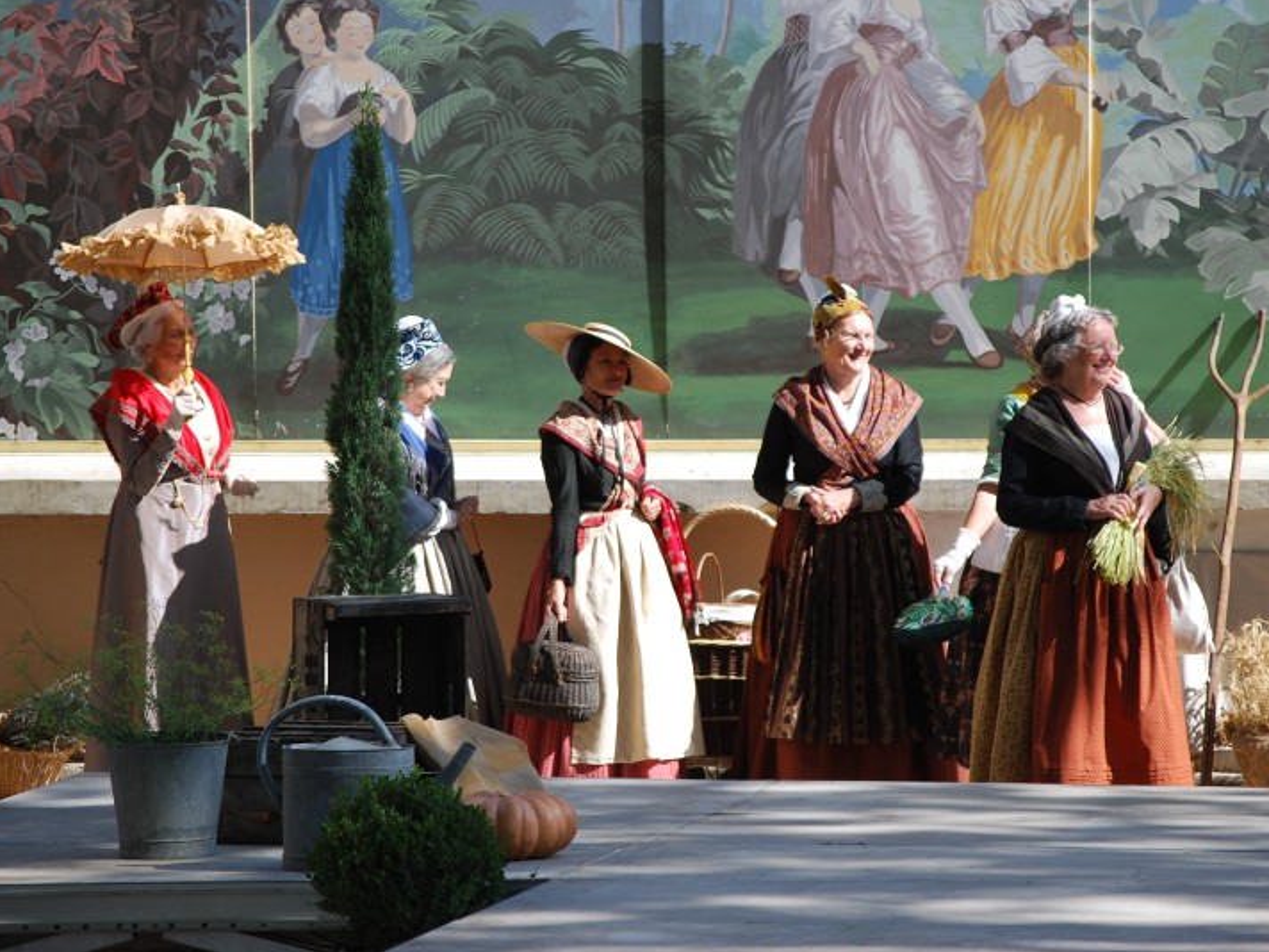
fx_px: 7149
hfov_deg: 10.1
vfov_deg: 7.6
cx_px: 670
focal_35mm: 195
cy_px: 475
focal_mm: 120
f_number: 5.6
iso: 200
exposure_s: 1/500
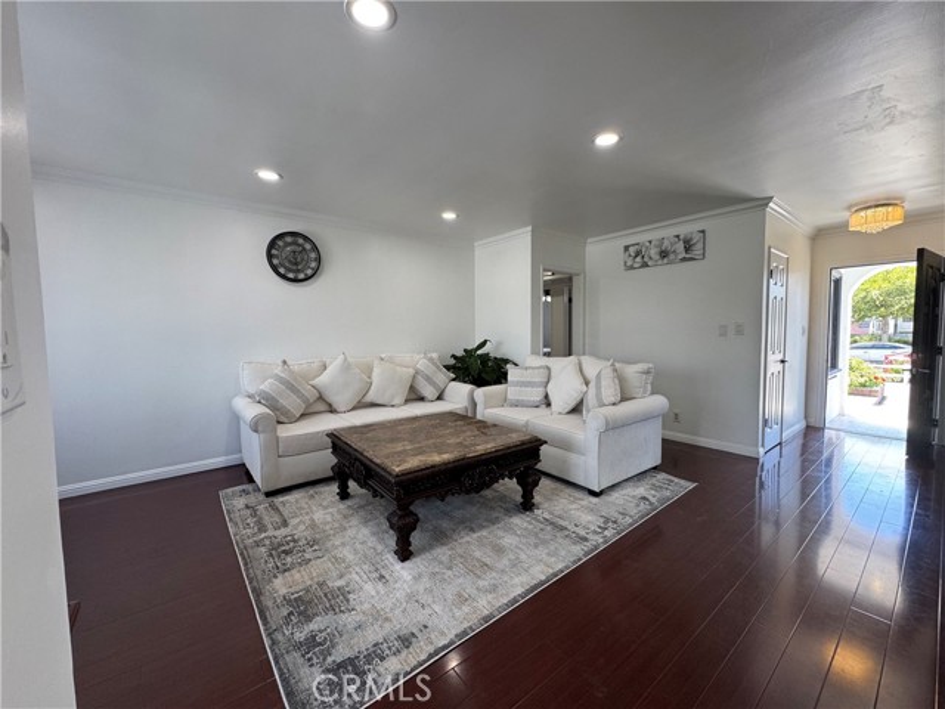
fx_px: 382
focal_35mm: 14
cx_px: 472
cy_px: 354
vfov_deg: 85.7
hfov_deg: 102.1
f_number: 2.2
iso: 125
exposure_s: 1/120
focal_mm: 2.22
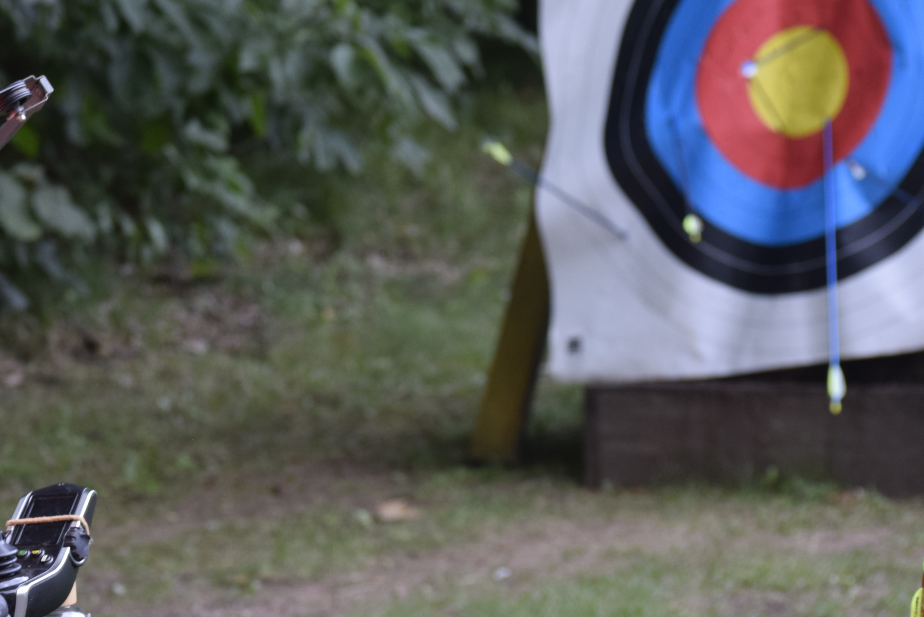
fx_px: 4693
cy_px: 250
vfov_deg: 7.5
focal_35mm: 183
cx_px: 196
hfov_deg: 11.2
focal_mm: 75
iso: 400
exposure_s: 1/125
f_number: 5.6
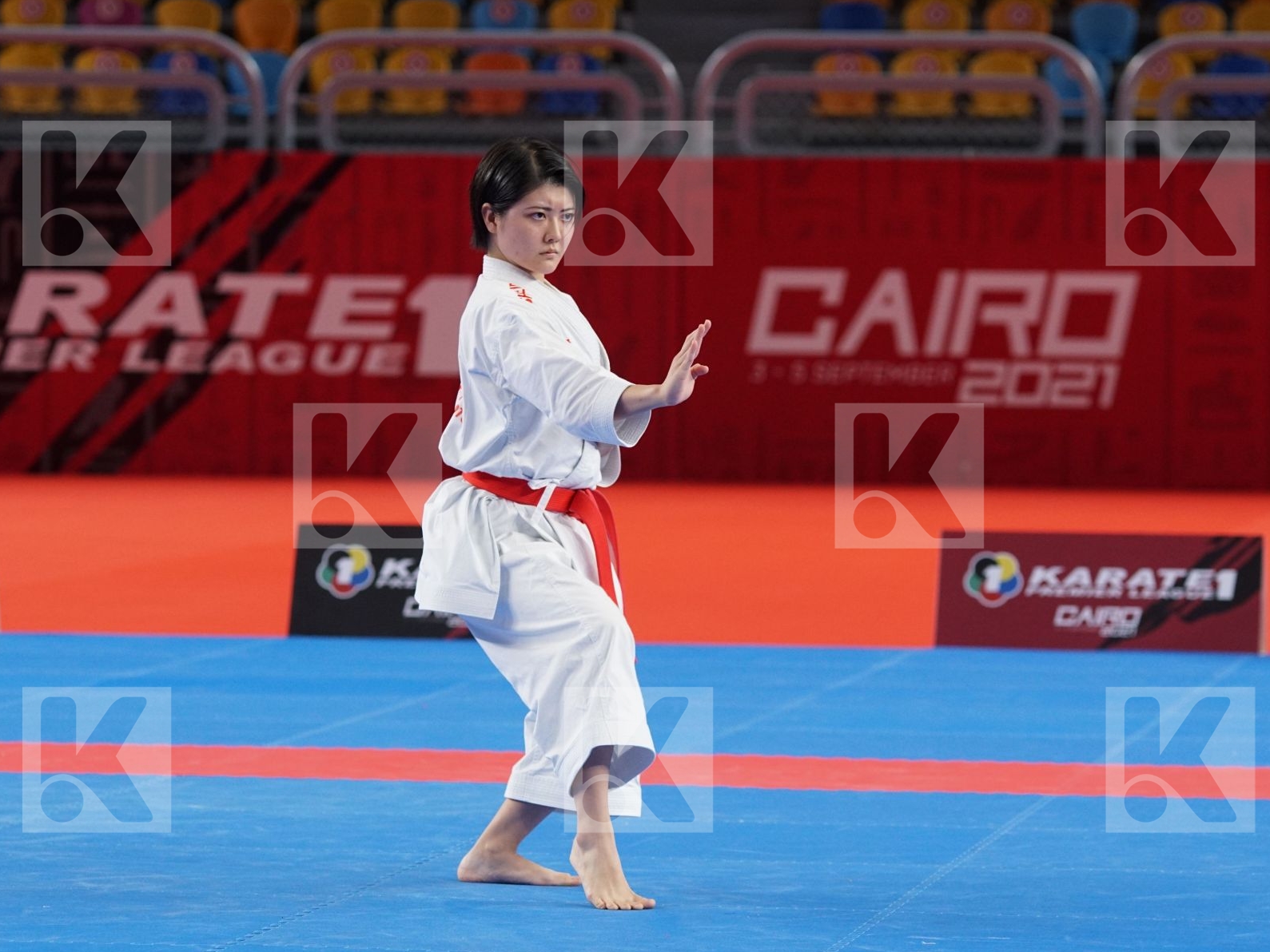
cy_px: 476
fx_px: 7191
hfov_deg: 10.1
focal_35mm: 196
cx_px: 639
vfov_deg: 7.6
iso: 800
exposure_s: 1/400
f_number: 3.2
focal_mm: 120
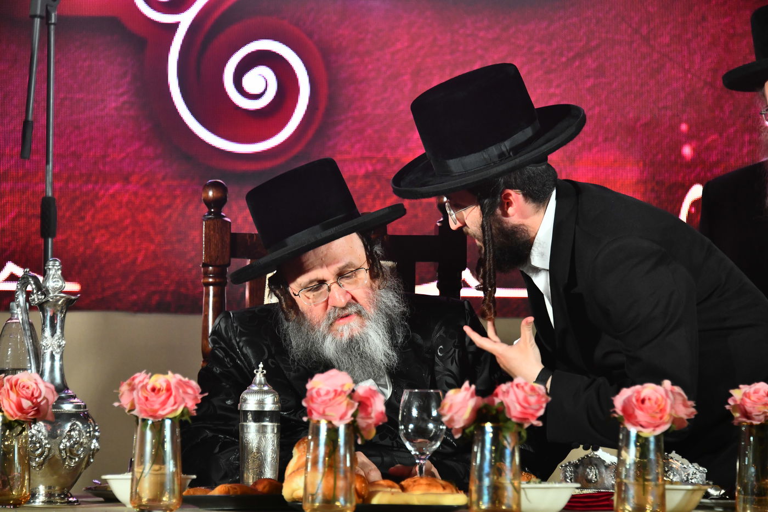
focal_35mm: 170
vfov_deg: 8.1
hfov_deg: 12.1
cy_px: 256
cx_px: 384
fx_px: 3626
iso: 1600
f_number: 5.6
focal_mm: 170
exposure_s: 1/125
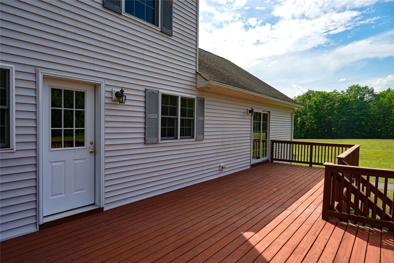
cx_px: 197
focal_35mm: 24
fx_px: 263
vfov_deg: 53.1
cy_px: 132
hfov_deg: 73.7
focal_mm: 24
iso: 160
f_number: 11
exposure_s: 1/400
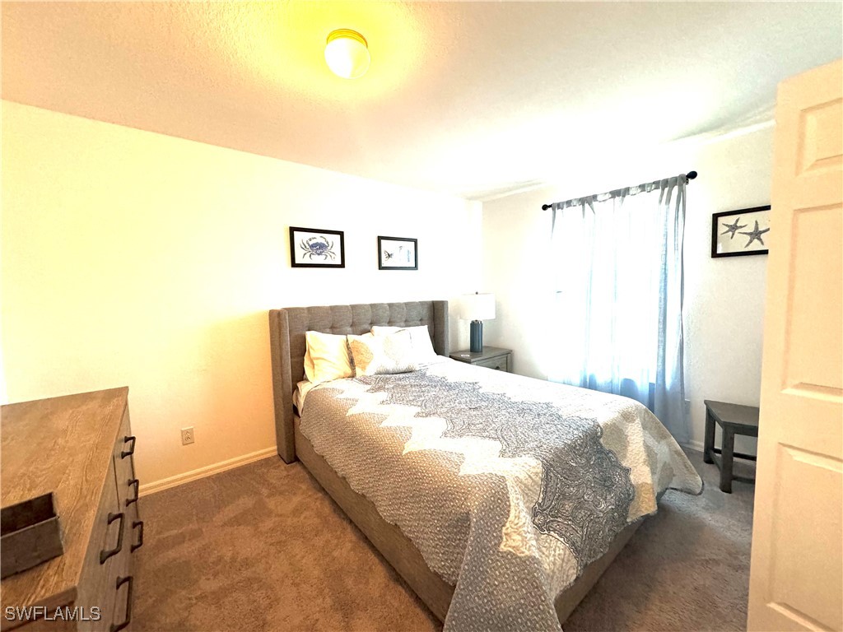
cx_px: 422
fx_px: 341
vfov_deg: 85.7
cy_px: 316
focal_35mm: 14
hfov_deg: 102.1
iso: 320
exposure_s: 1/120
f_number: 2.2
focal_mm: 2.22
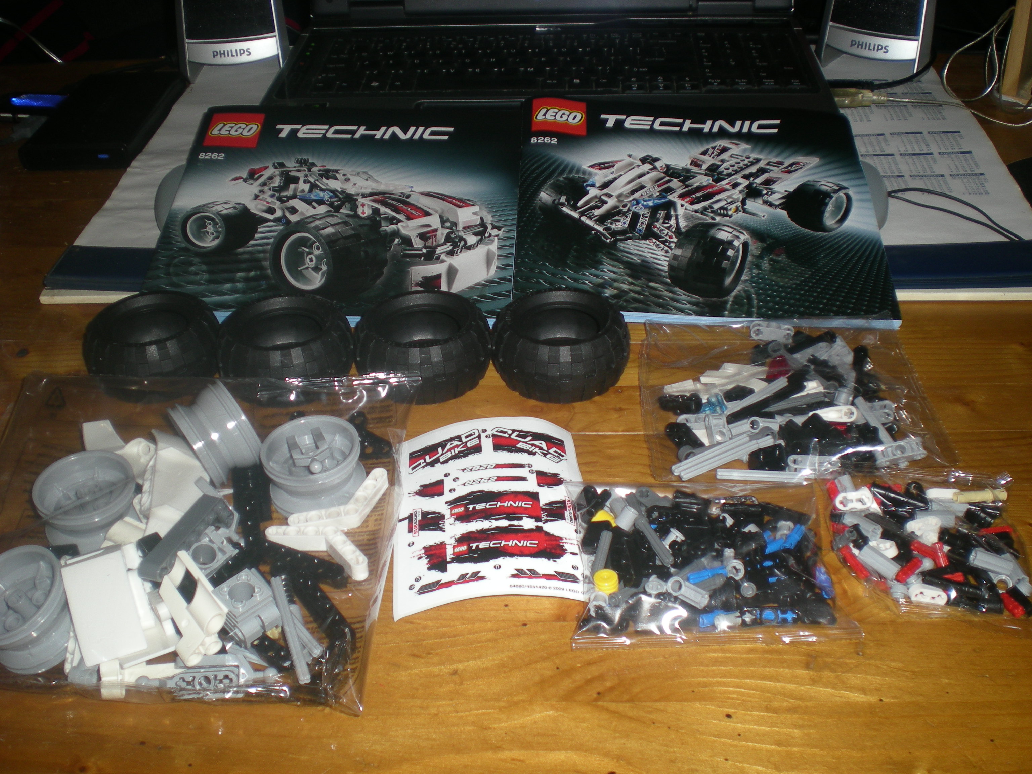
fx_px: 1133
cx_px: 516
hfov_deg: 49.0
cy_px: 387
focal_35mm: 38
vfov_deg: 37.7
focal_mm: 6.3
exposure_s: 1/60
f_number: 3.1
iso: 50
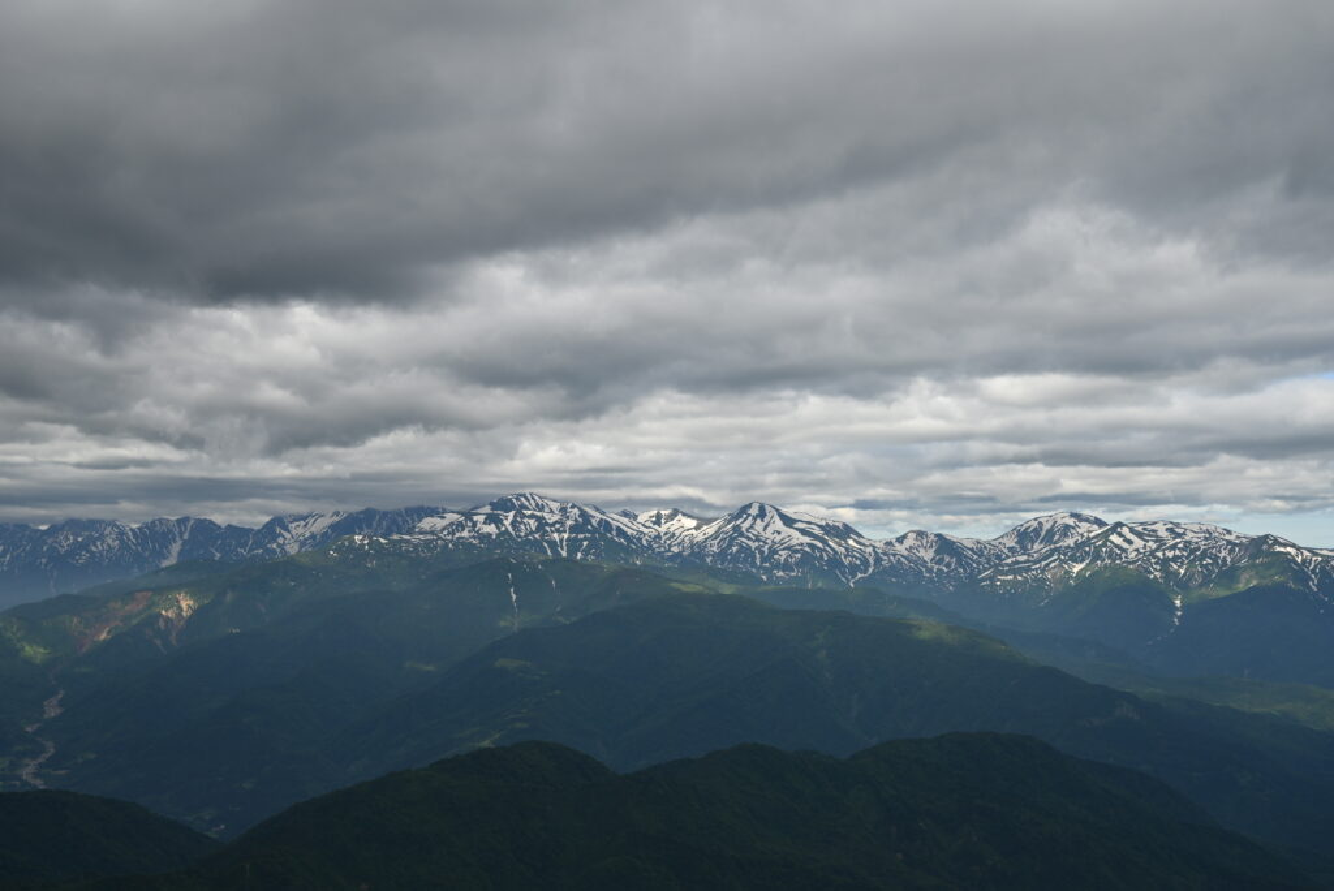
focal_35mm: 42
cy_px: 446
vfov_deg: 31.9
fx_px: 1557
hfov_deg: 46.4
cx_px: 667
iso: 100
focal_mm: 42
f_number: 7.1
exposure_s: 1/400
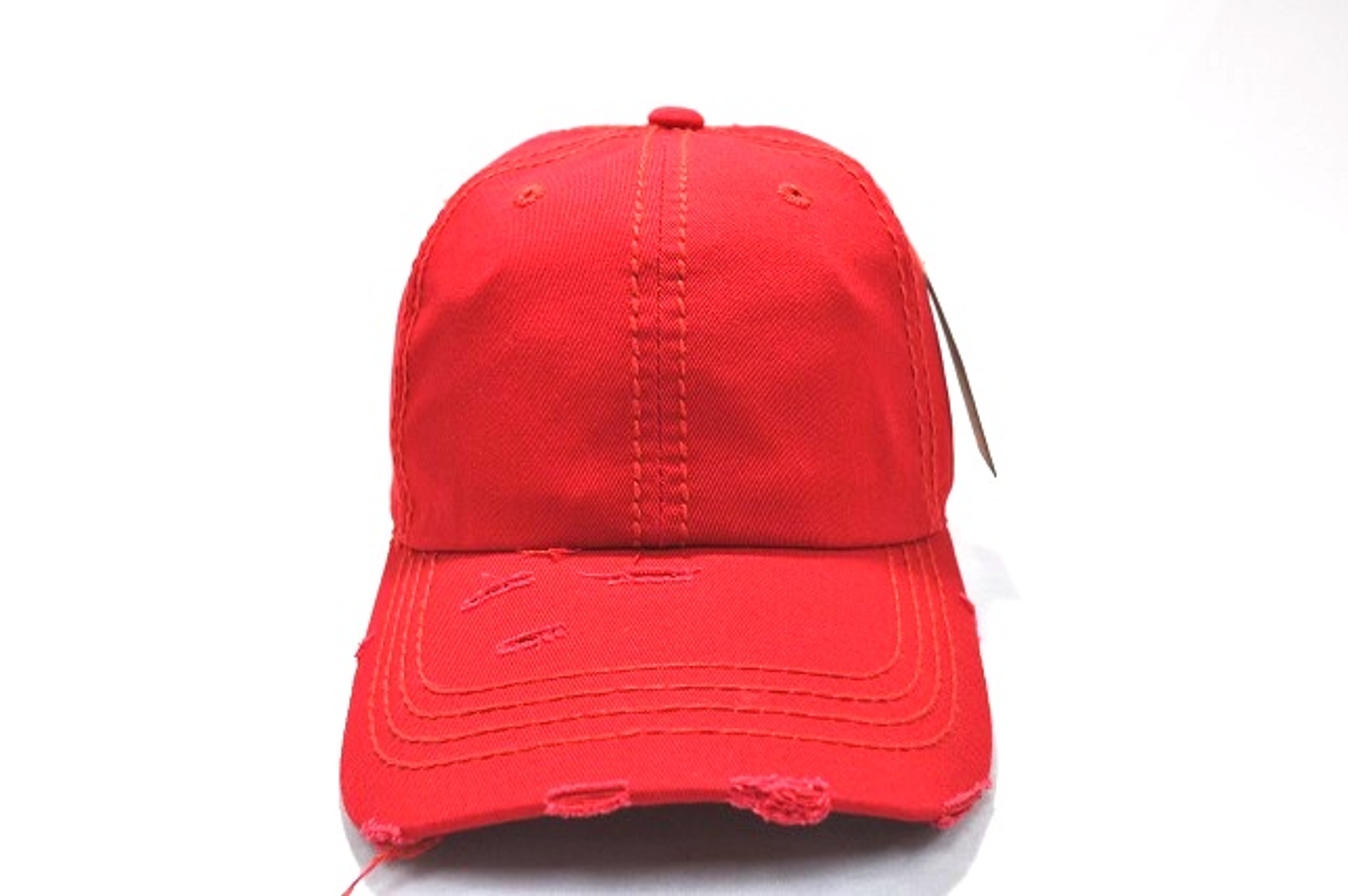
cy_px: 448
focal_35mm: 36
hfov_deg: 53.2
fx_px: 1347
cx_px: 674
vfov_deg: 36.8
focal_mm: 24
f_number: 5.6
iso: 280
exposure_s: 1/125
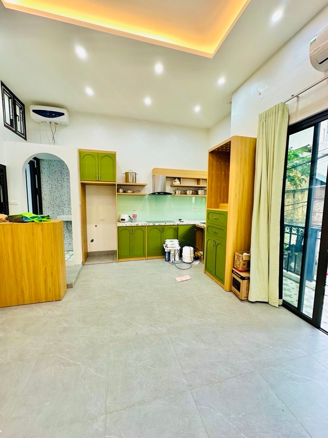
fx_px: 177
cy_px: 219
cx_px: 164
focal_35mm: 14
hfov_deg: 85.7
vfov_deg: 102.1
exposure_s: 1/100
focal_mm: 2.22
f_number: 2.2
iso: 160
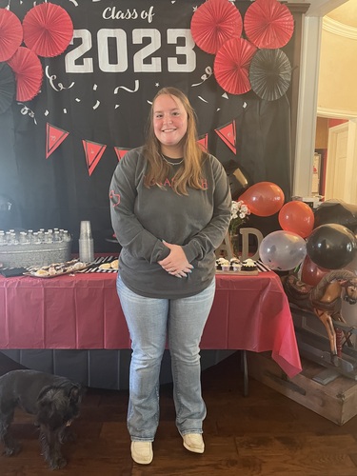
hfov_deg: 53.1
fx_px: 358
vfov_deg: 67.3
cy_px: 238
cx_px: 178
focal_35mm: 26
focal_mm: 4.2
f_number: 1.6
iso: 500
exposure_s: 1/40
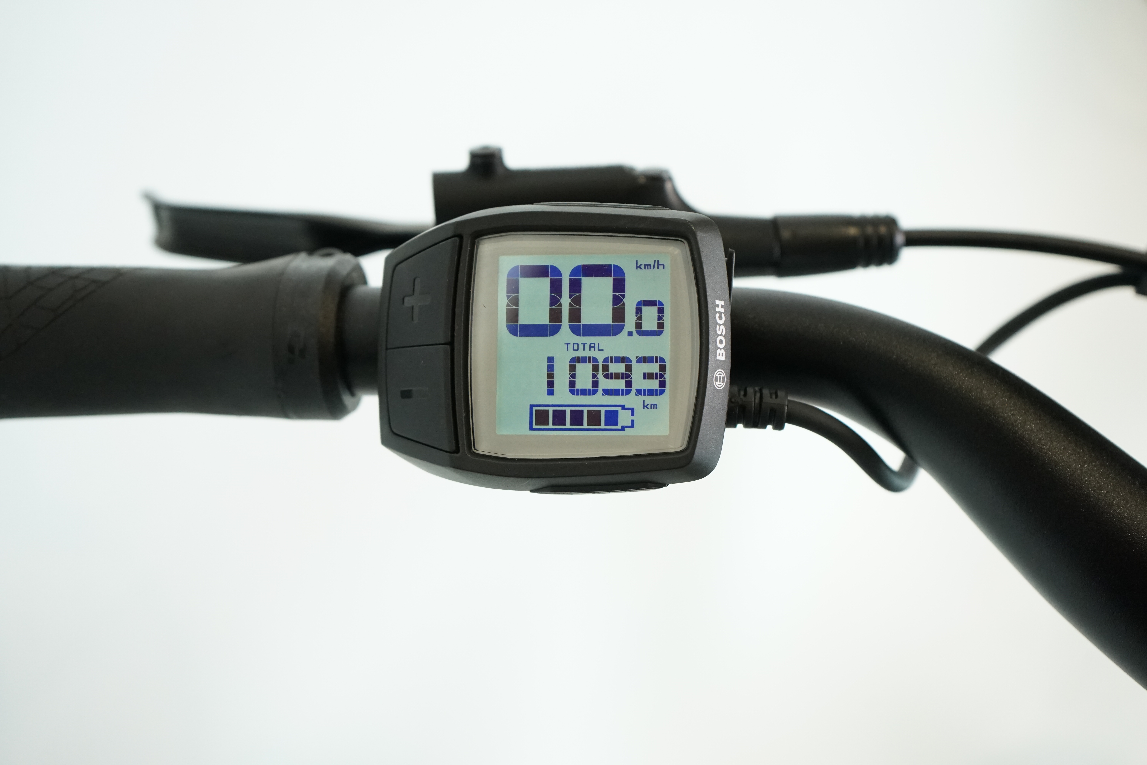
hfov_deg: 38.9
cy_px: 382
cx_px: 574
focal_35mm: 51
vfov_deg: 26.5
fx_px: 1625
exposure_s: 1/200
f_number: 5.6
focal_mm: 51
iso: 2500
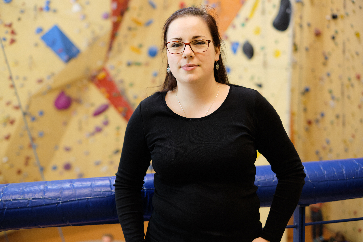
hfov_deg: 37.5
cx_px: 182
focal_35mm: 53
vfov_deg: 25.5
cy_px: 121
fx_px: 534
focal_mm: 35
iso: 800
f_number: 2
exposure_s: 1/58
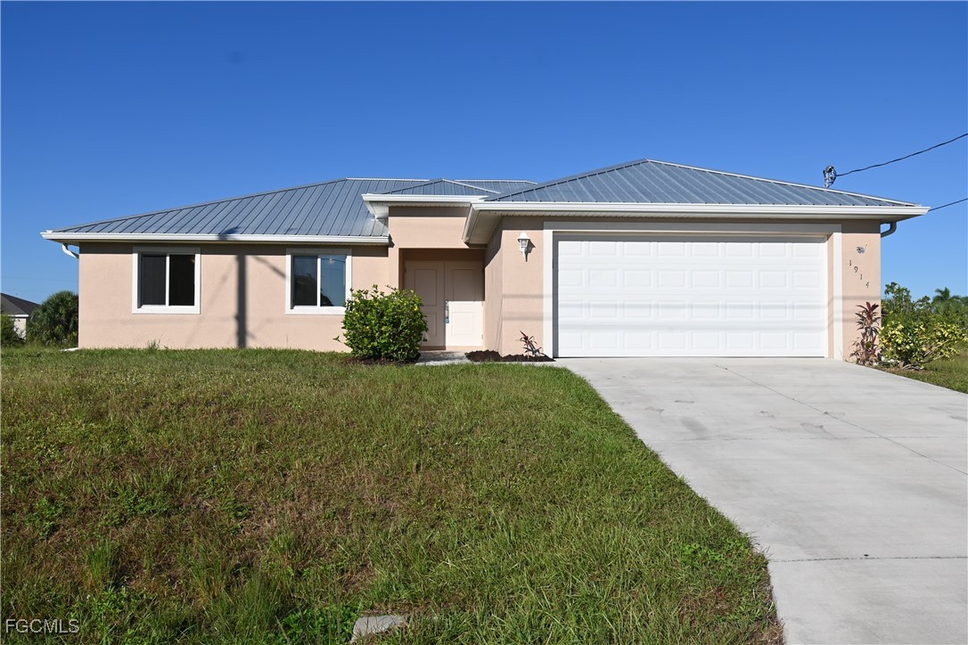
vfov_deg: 43.6
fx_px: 807
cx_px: 484
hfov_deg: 61.9
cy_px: 322
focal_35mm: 30
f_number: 8
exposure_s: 1/500
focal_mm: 20
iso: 100
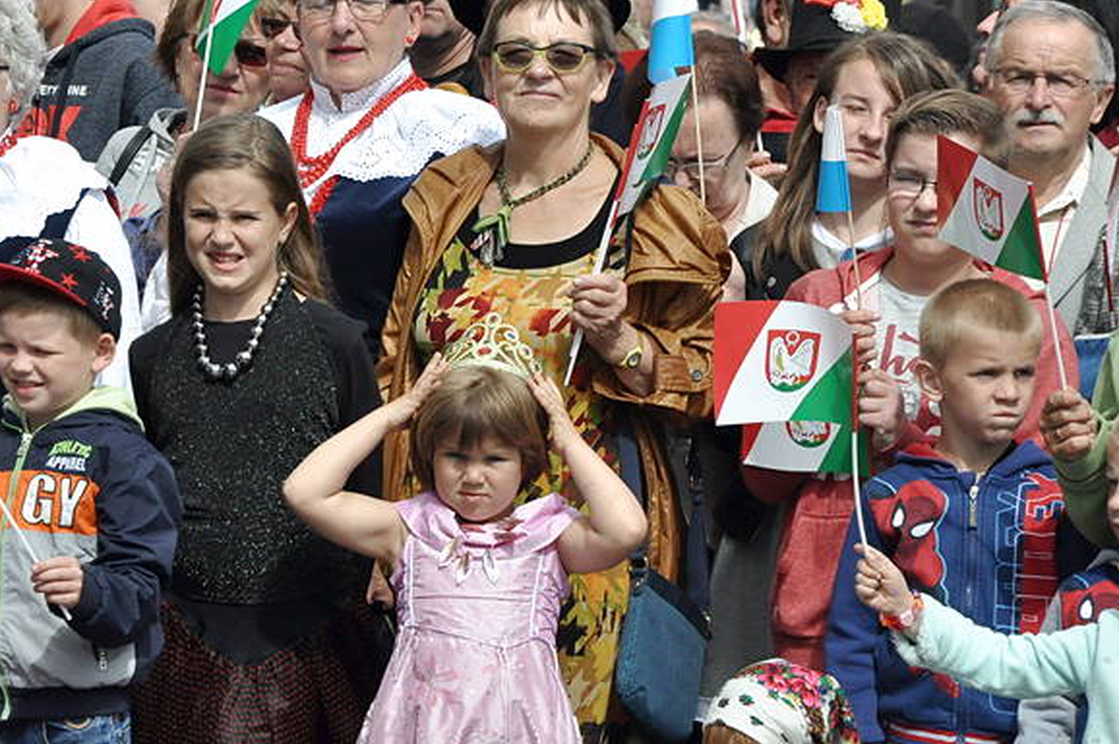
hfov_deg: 8.9
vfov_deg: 5.9
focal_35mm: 232
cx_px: 469
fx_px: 7195
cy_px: 346
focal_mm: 105
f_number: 10
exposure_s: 1/2500
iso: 1250
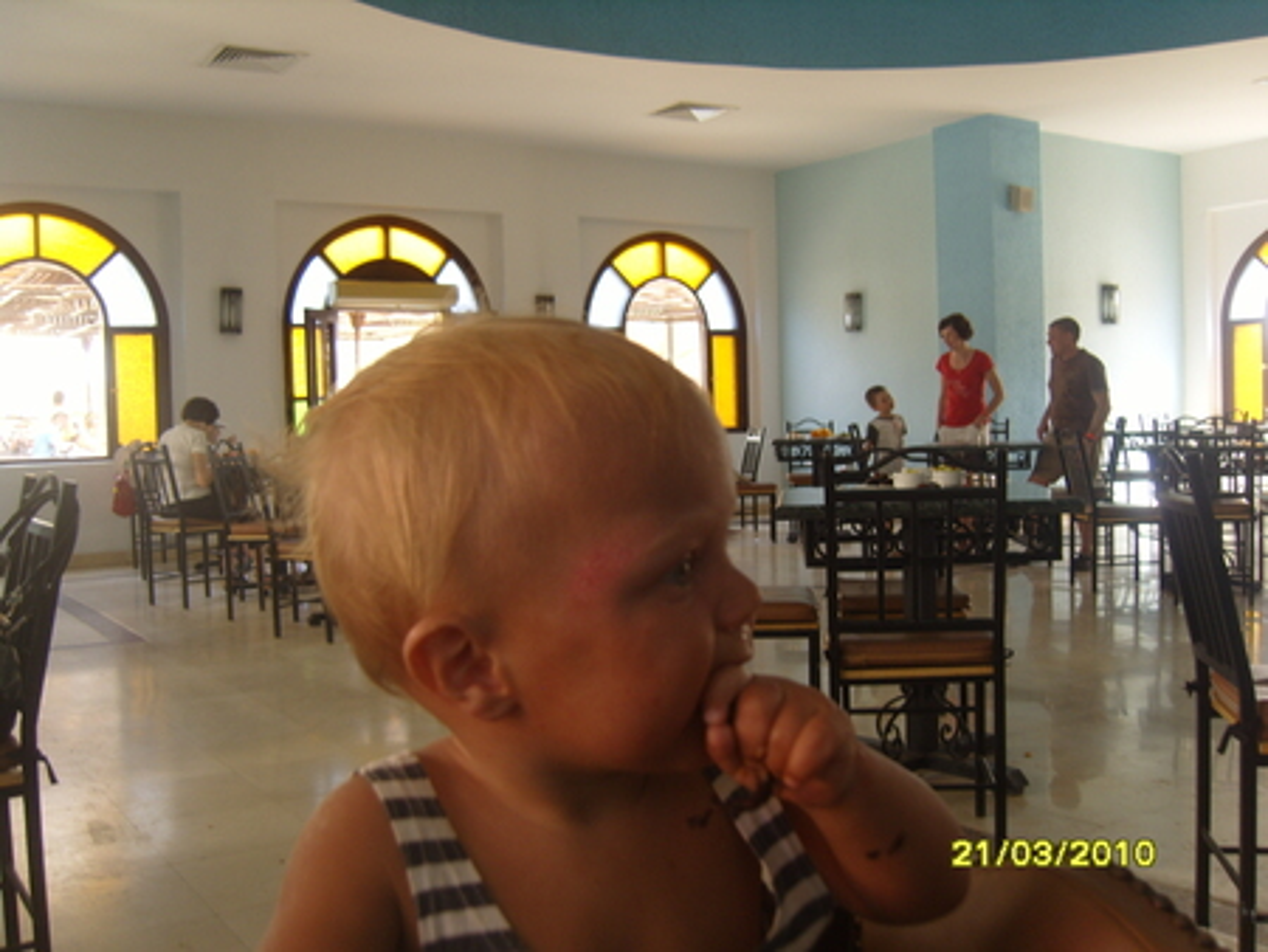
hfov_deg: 52.6
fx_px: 1283
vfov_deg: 40.7
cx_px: 634
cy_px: 476
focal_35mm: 35
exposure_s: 1/45
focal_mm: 7.4
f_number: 2.8
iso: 80
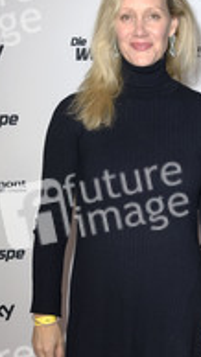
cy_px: 298
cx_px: 148
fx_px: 901
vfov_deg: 22.1
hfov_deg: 12.7
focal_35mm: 95
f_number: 5.6
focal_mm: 44
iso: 400
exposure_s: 1/250
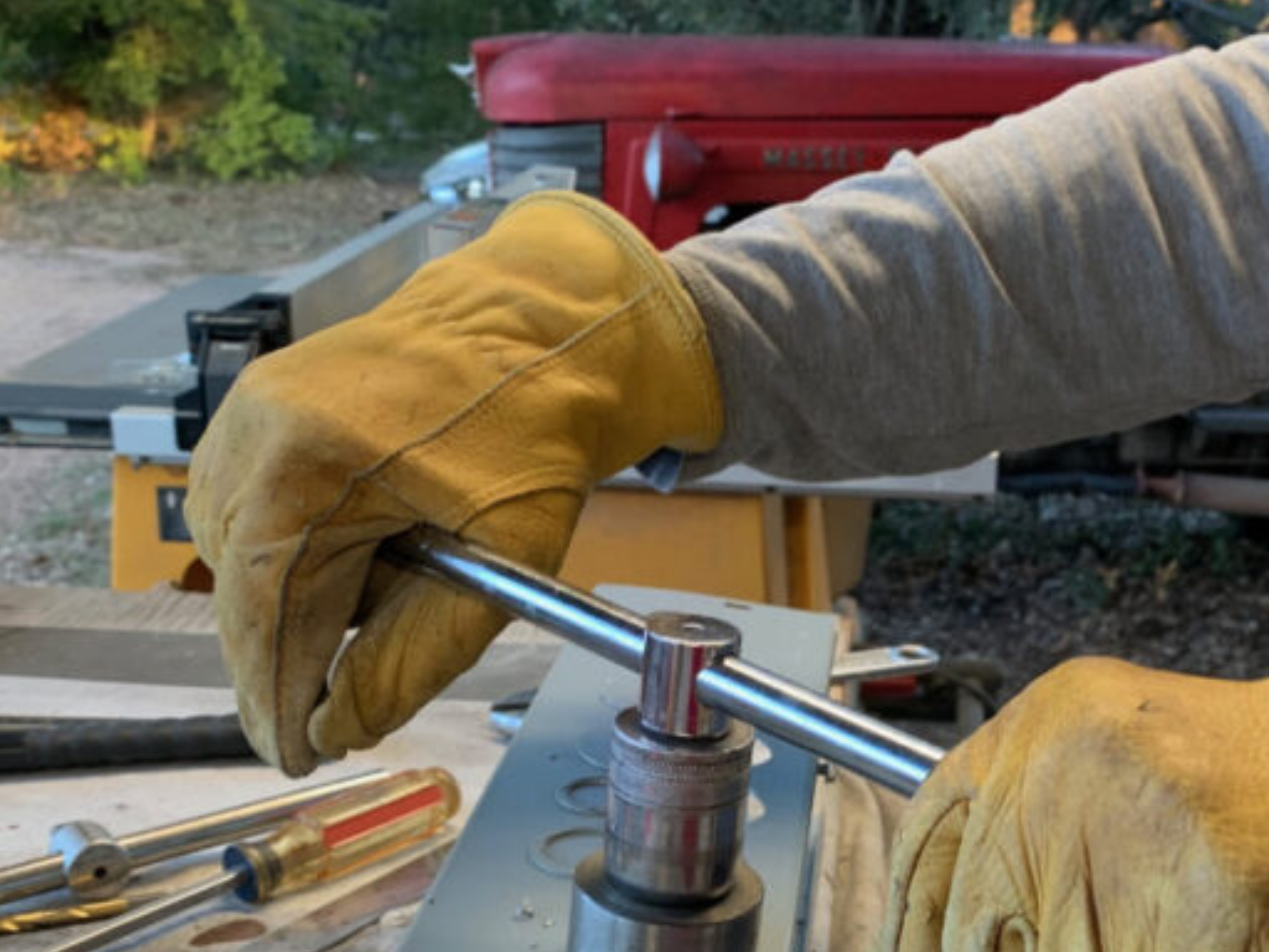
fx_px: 1906
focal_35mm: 52
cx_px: 833
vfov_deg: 27.6
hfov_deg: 36.5
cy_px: 726
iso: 80
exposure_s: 1/60
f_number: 1.8
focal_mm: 4.2
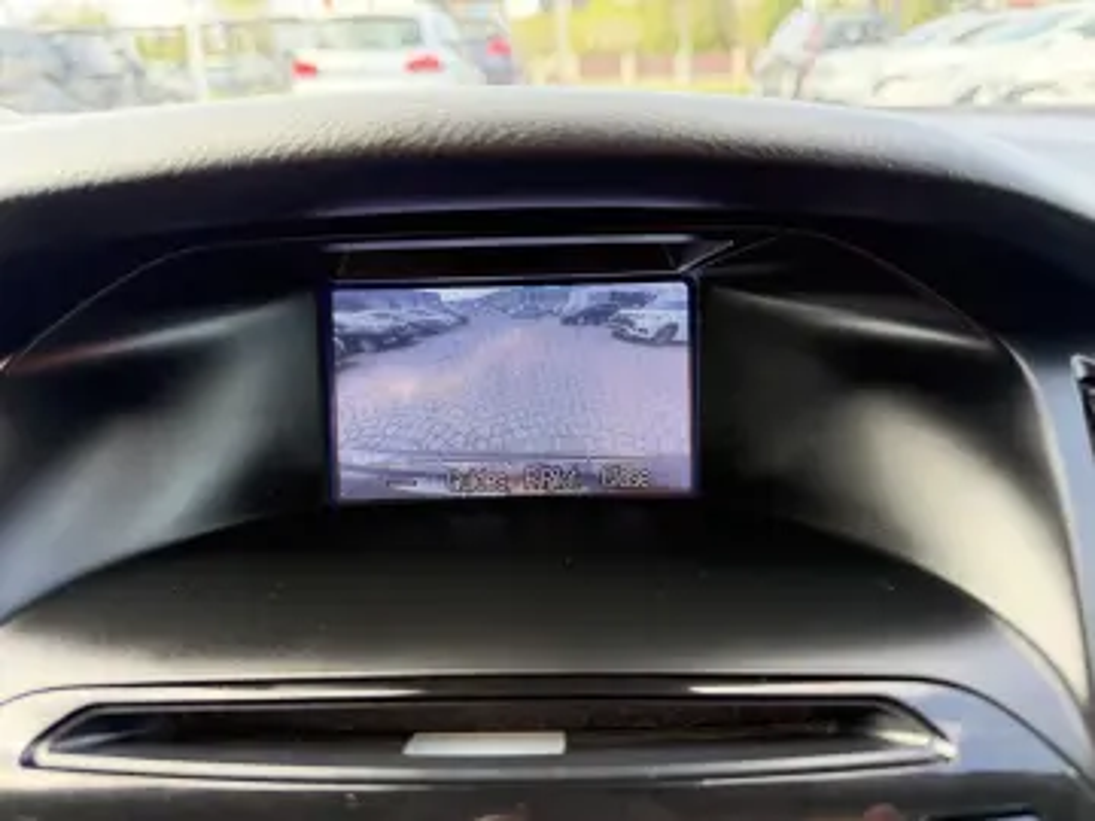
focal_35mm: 24
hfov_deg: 71.6
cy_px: 410
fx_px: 759
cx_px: 548
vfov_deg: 56.8
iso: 200
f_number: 1.78
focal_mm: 6.76
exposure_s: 1/175
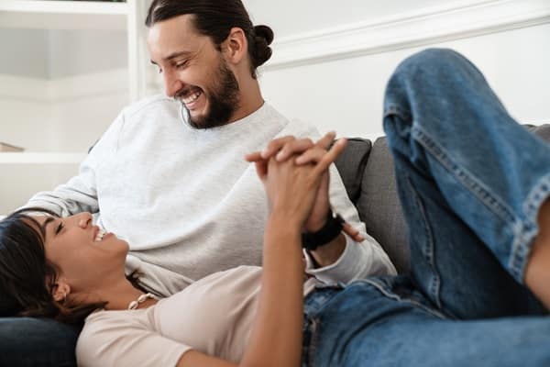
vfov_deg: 24.2
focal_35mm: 56
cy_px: 184
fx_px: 855
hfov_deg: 35.6
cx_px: 275
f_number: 3.2
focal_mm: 56
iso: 800
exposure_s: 1/320
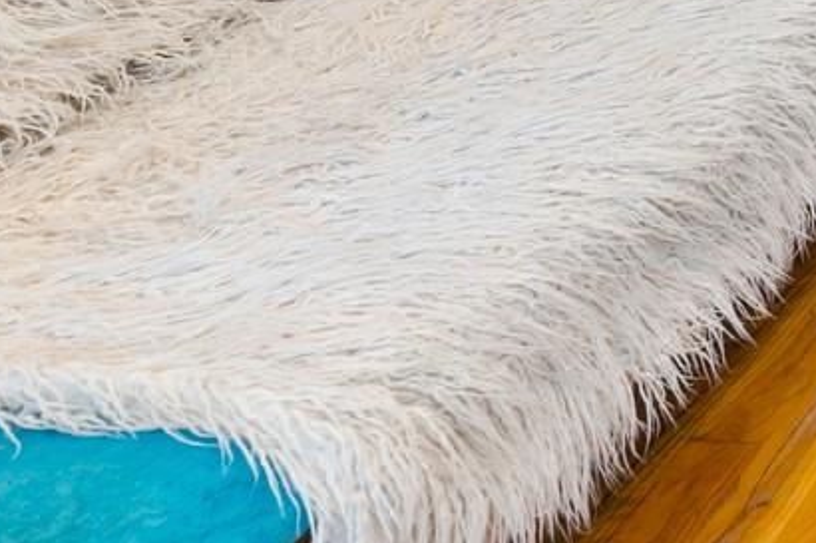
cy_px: -643
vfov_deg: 14.7
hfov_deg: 18.9
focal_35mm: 70
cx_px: 1600
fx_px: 1586
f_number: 10
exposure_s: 2
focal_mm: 14
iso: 200
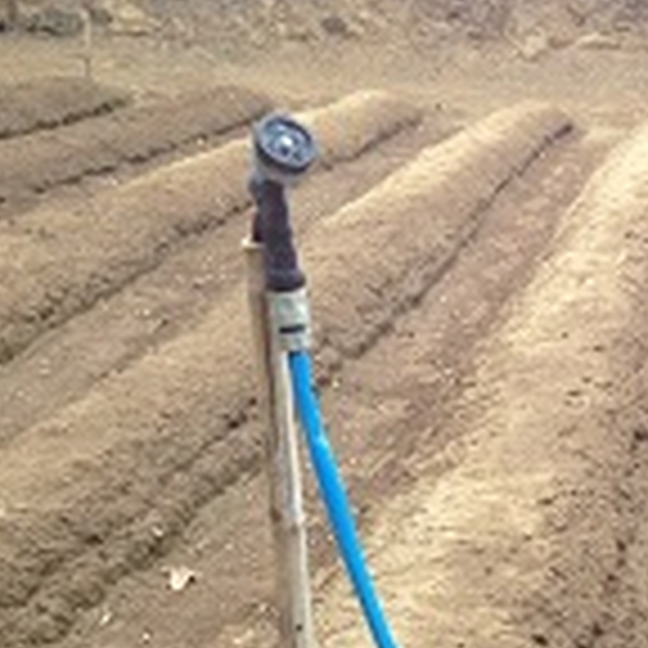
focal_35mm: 86
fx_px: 1821
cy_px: 616
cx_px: 490
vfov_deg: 19.7
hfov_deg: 20.0
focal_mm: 4.28
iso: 50
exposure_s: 1/273
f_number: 2.4
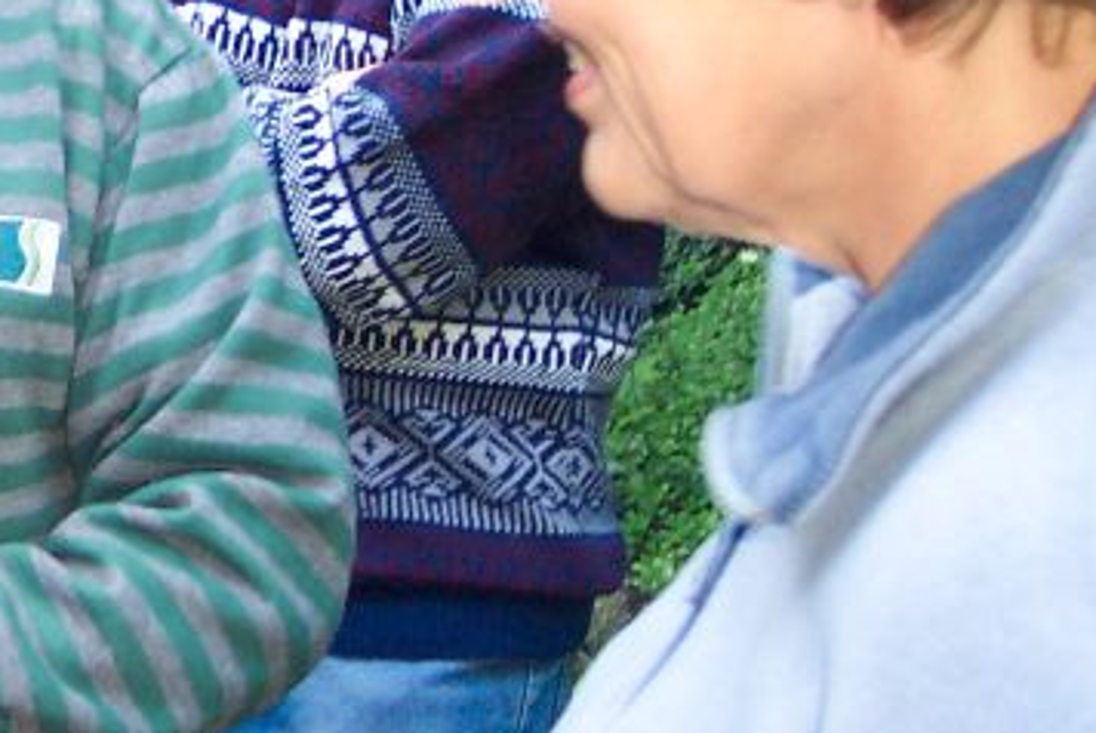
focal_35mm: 96
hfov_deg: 19.8
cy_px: 200
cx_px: -246
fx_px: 2925
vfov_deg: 14.2
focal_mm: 8
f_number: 2.8
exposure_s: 1/30
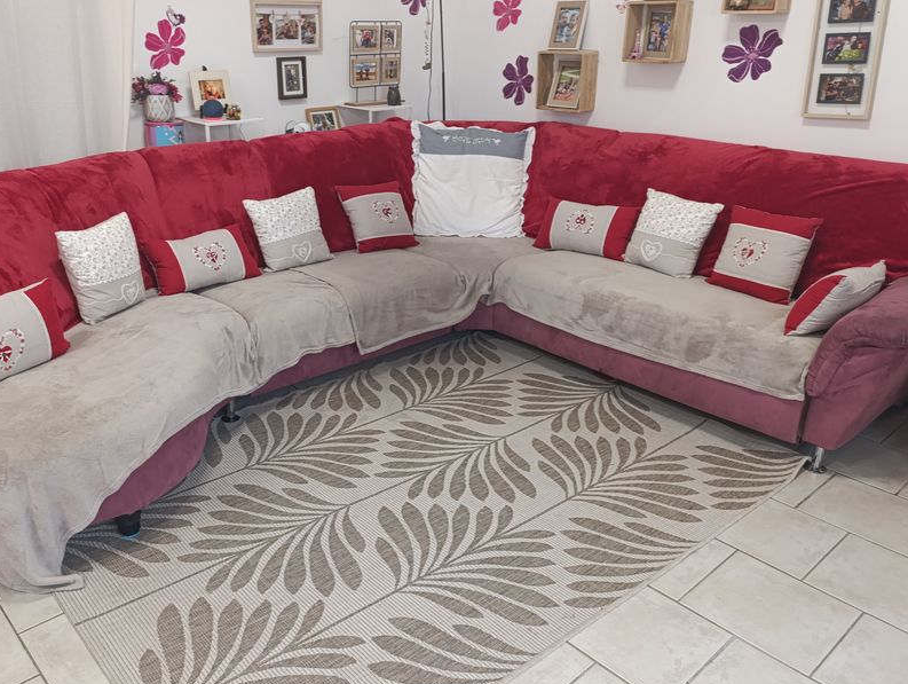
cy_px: 340
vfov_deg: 48.3
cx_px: 382
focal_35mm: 29
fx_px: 762
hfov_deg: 61.3
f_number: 1.6
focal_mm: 6.14
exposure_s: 1/33.3
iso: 1000
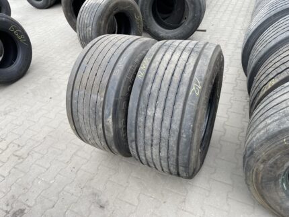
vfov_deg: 53.1
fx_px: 217
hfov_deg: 67.3
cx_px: 144
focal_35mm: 26
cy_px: 108
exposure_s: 1/170
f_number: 1.6
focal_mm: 4.2
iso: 32
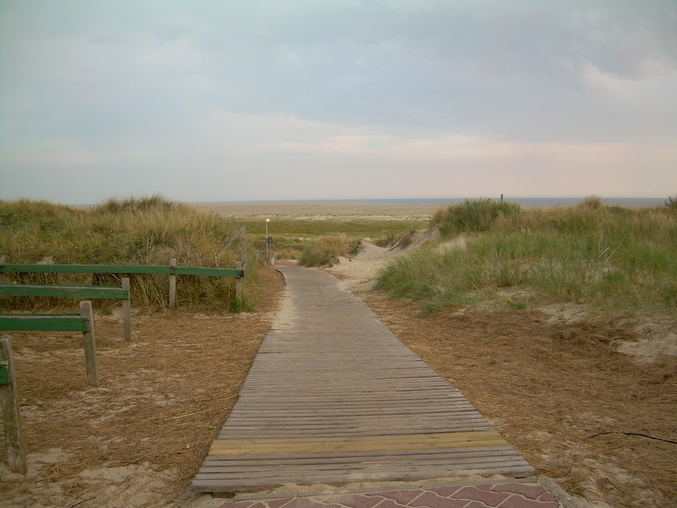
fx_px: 743
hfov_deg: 49.0
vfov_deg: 37.7
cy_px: 254
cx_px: 338
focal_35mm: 38
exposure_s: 1/92.5
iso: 50
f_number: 2.8
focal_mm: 6.3
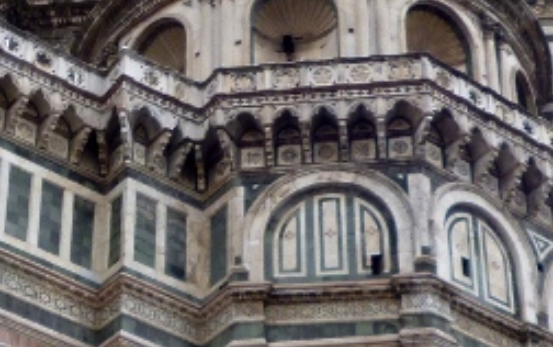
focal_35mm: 116
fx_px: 1750
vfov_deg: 11.3
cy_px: 304
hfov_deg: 17.9
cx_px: 383
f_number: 3.1
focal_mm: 5
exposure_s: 1/60
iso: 100
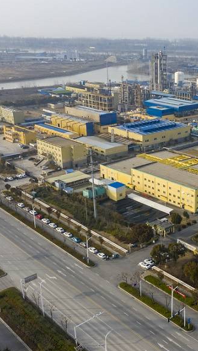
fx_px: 420
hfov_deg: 24.7
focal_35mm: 45
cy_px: 178
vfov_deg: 45.5
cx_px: 218
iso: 100
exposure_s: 1/120
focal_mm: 10.26
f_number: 9
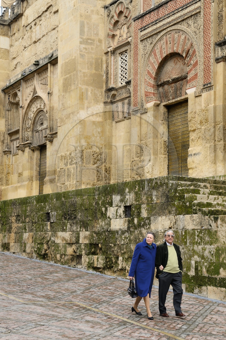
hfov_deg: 22.6
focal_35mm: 60
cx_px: 113
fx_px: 565
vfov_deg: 33.4
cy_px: 170
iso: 400
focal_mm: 60
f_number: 11
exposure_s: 1/125
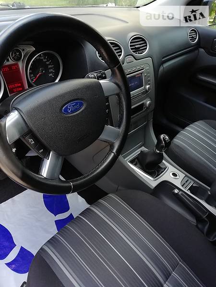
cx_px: 108
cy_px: 144
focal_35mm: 26
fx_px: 216
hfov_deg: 53.1
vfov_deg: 67.3
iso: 80
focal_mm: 3.5
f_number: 2.2
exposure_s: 1/100
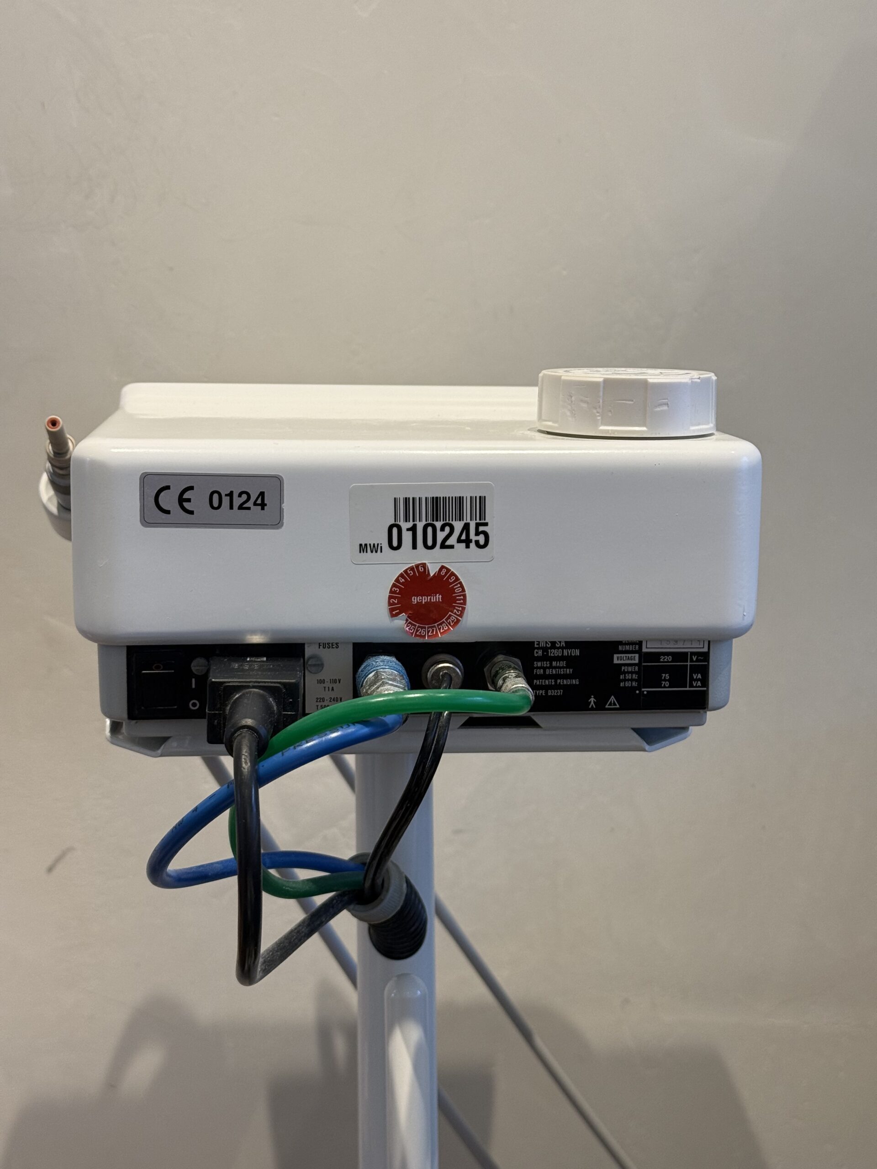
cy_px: 584
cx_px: 438
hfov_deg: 30.3
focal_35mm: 48
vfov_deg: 39.7
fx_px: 1621
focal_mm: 6.76
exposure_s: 1/50
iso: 50
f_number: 1.78
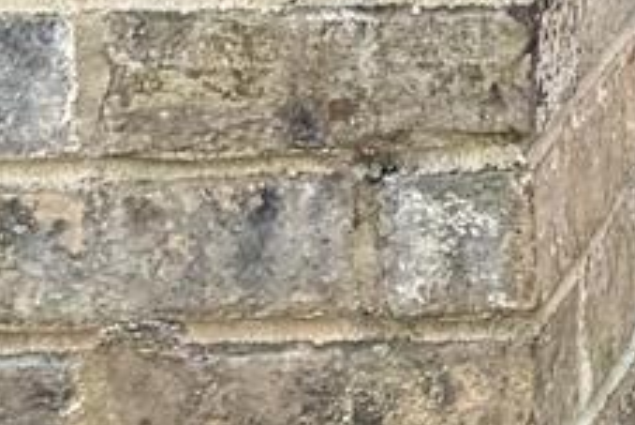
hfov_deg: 6.7
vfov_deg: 4.8
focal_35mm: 254
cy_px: -1388
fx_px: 4483
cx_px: 2377
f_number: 1.78
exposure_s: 1/1314
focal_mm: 6.76
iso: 80
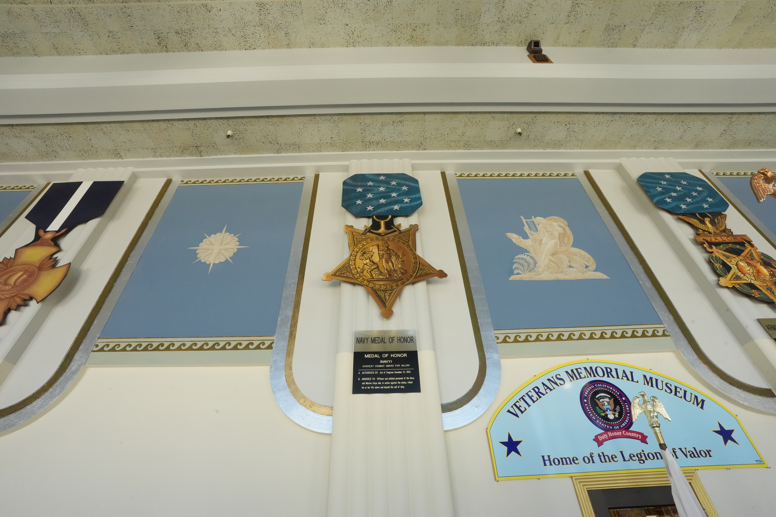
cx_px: 388
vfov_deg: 73.7
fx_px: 345
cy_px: 258
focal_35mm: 16
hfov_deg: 96.7
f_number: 20
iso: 3200
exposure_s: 1/30
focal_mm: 16
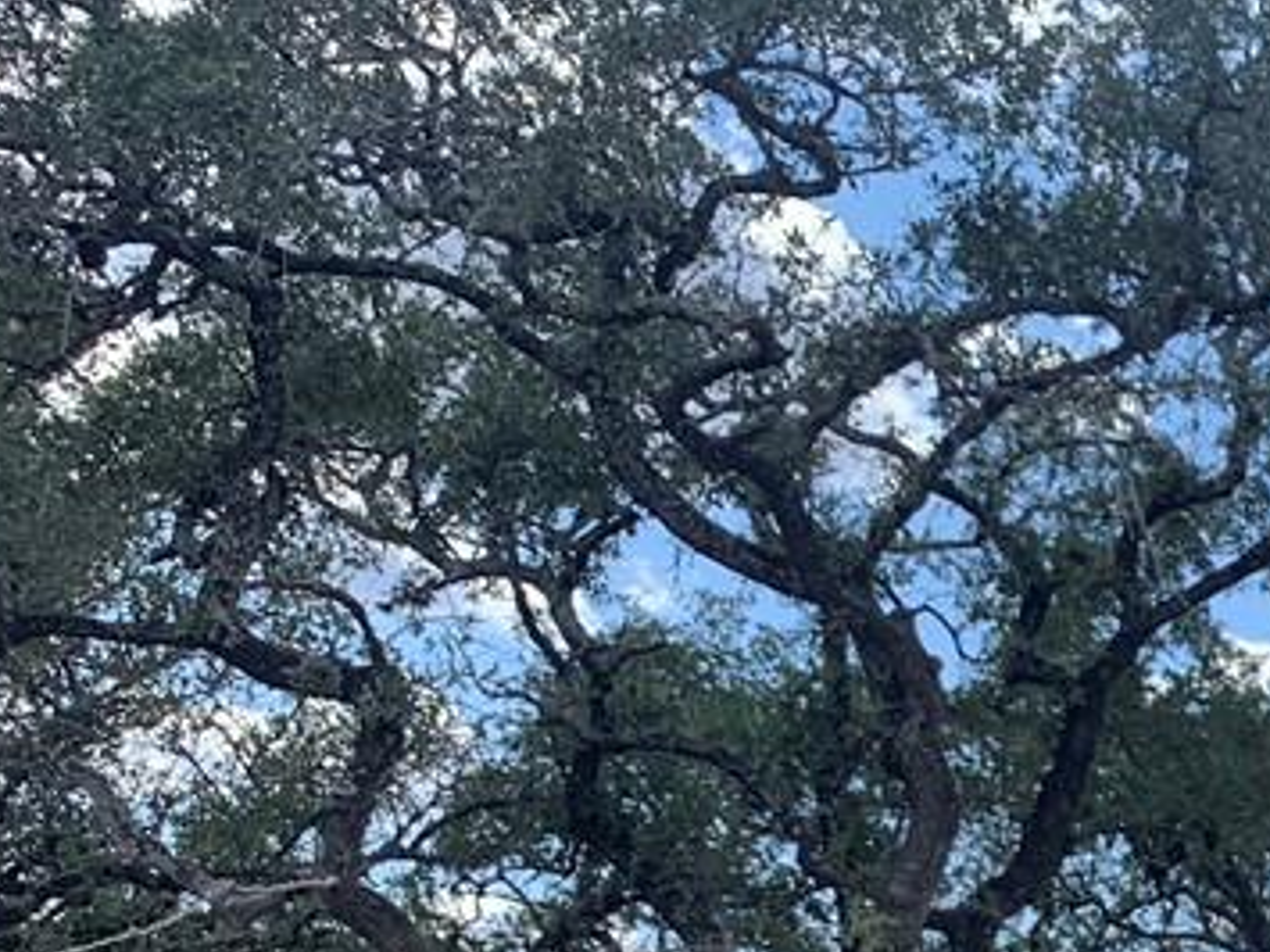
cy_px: 1024
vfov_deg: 18.9
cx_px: 1667
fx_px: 2751
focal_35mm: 75
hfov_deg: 23.0
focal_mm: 4.25
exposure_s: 1/954
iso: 25
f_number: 1.8
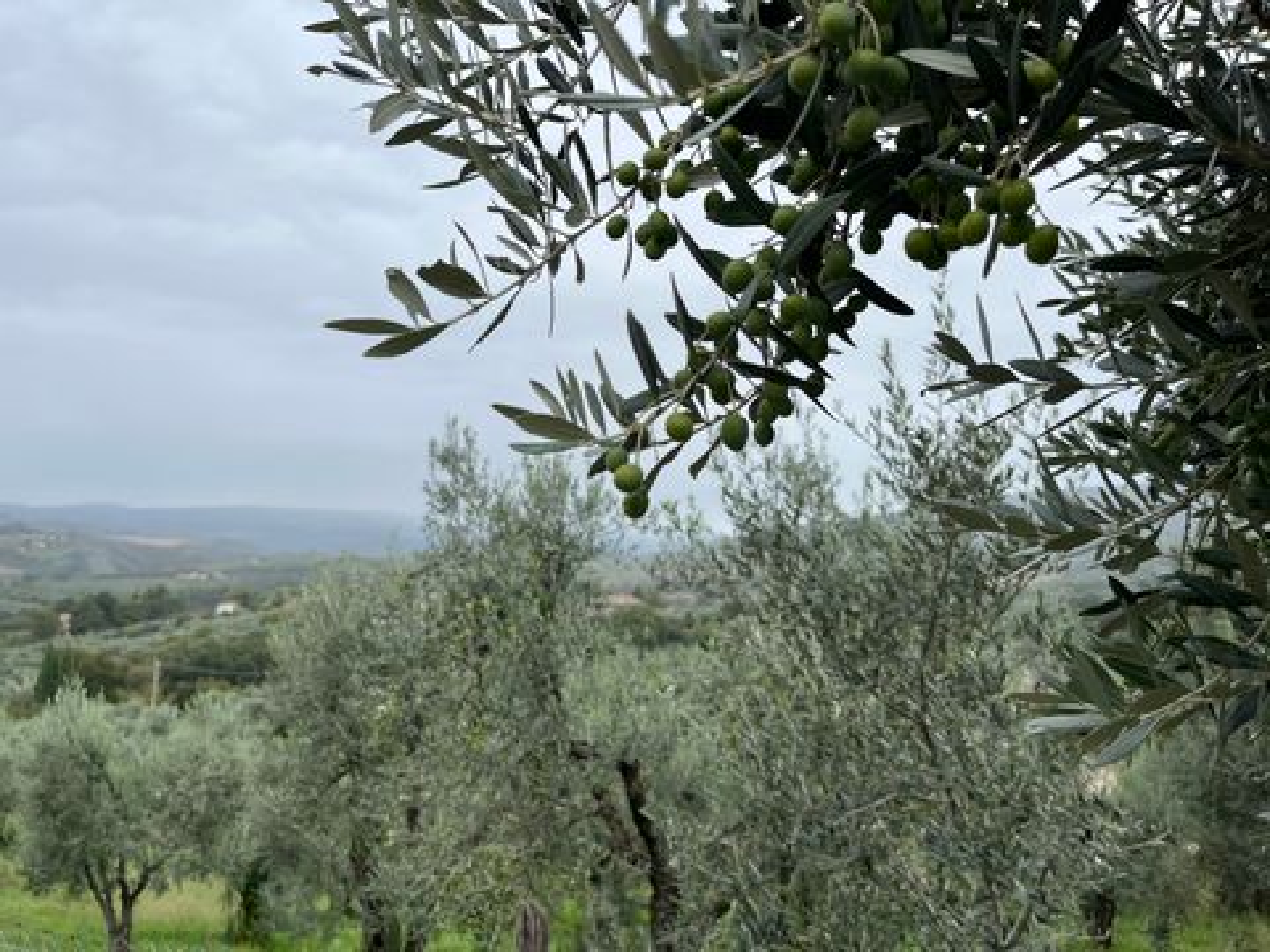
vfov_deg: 53.1
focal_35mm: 26
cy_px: 476
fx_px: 954
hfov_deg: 67.3
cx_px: 635
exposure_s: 1/1036
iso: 50
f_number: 1.6
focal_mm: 5.1
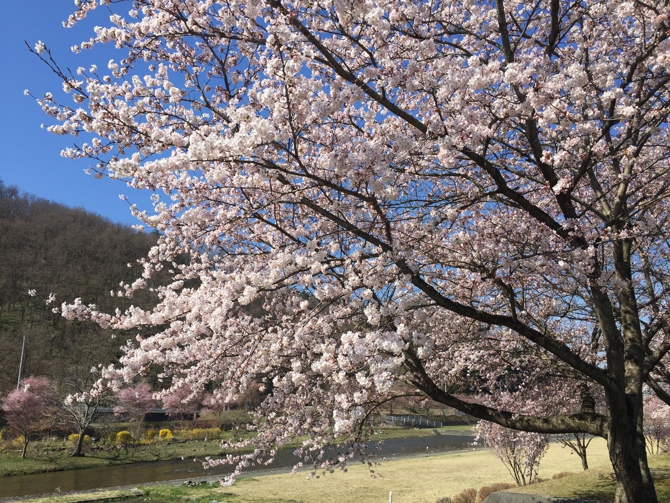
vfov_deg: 48.2
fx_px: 561
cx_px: 335
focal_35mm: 29
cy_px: 252
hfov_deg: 61.7
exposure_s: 1/2083
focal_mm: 4.15
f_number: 2.2
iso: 32
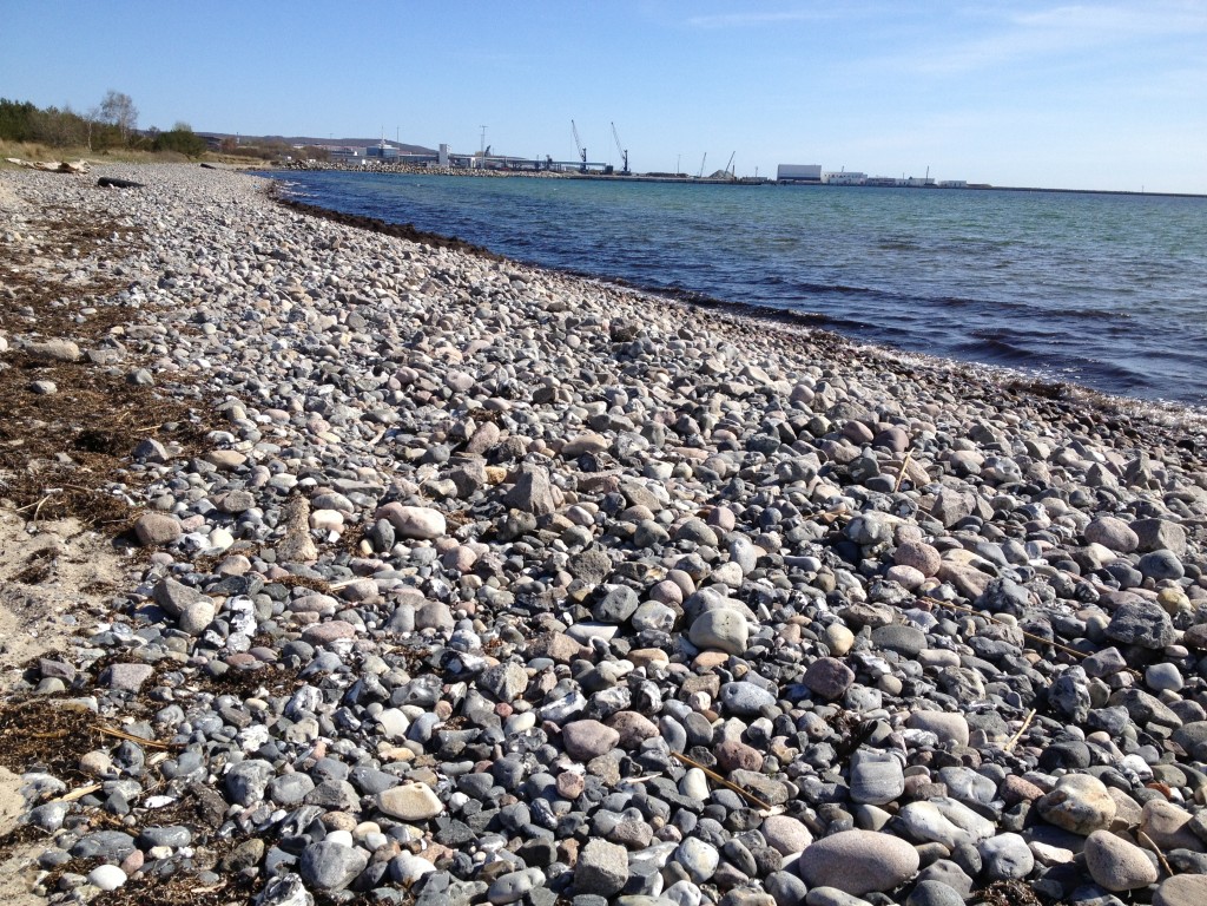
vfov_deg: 40.7
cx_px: 604
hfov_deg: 52.6
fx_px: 1220
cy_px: 453
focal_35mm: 35
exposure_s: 1/1783
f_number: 2.4
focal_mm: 4.28
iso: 50
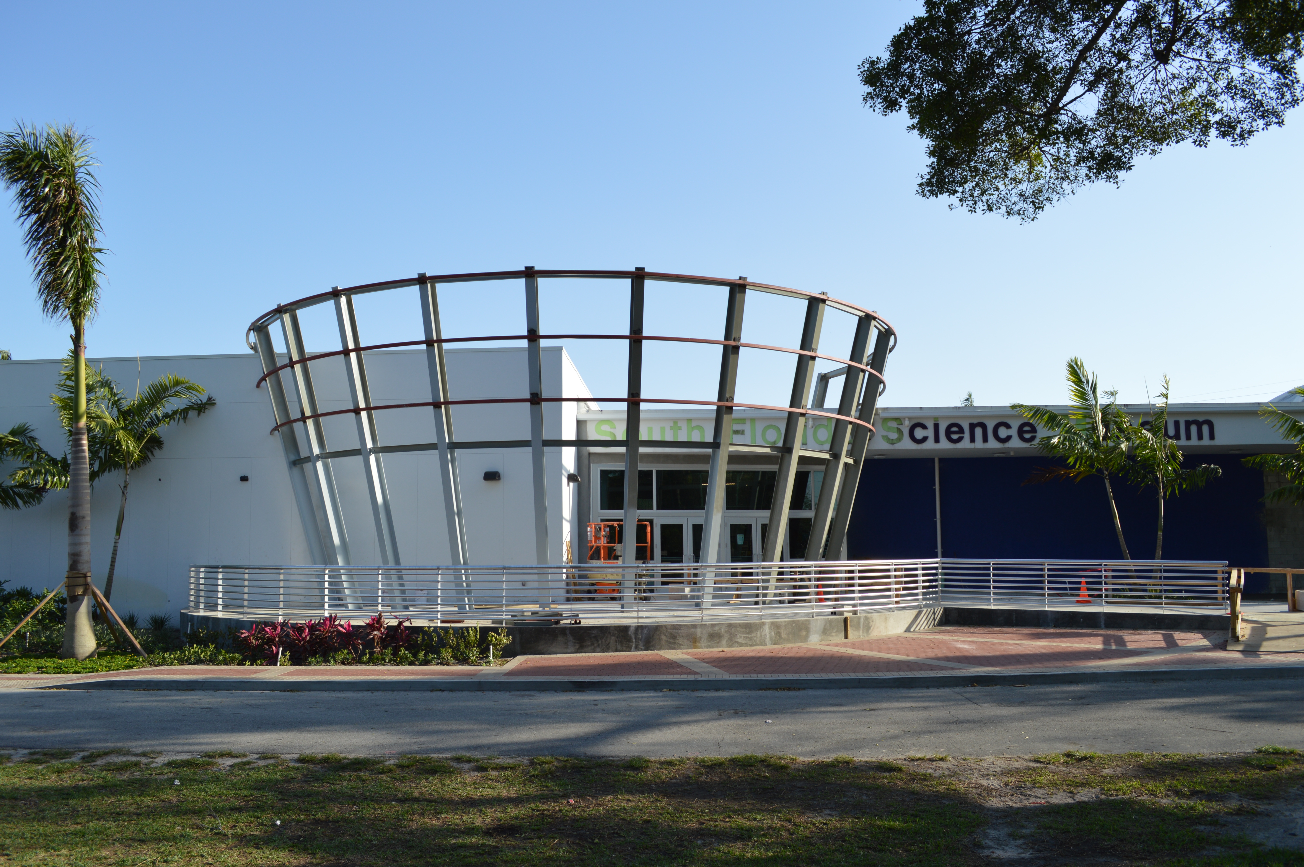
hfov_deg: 67.4
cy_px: 434
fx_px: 977
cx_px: 652
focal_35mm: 27
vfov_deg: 47.8
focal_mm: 18
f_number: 7.1
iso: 100
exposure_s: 1/250
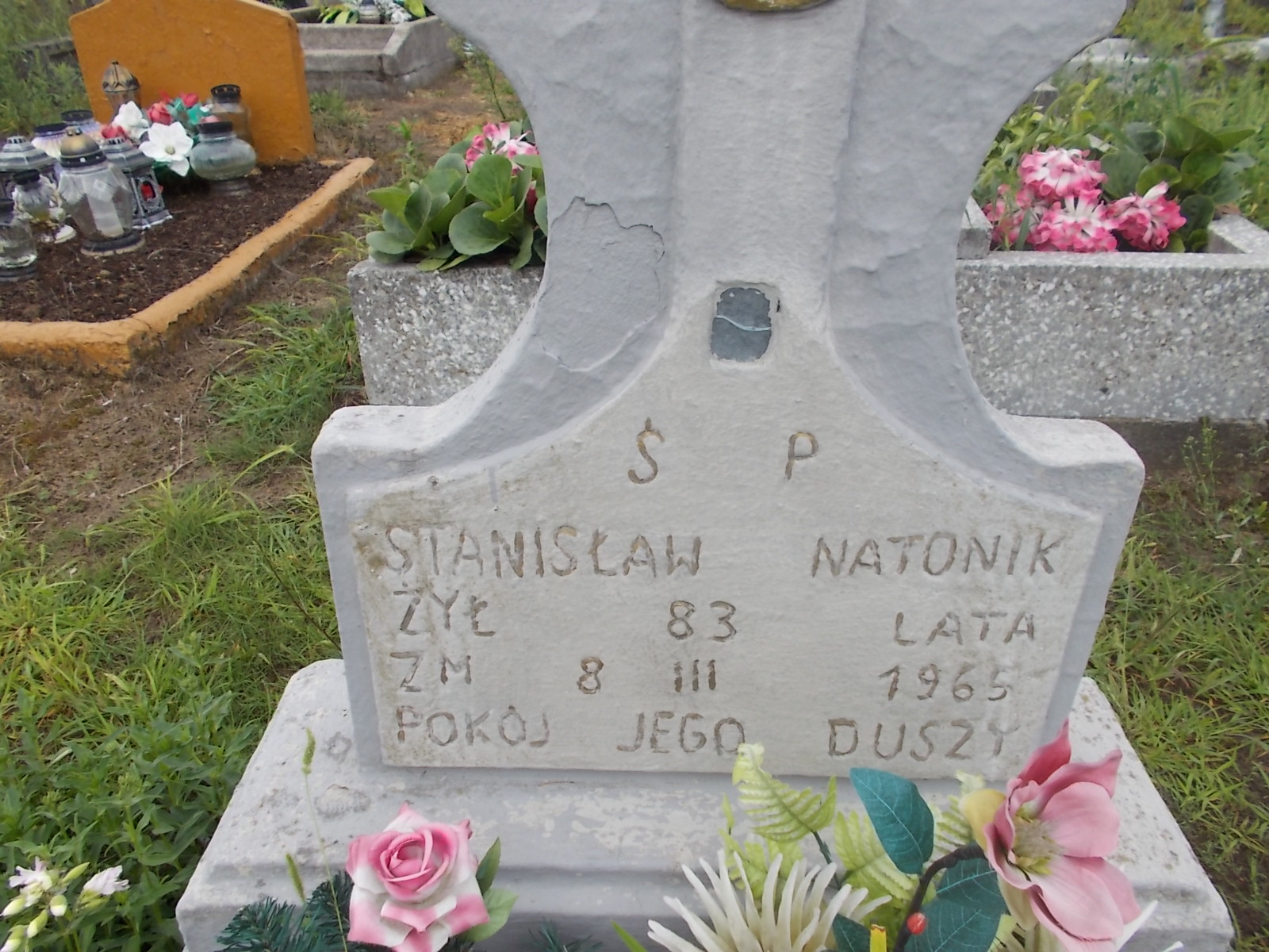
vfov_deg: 53.1
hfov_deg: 67.3
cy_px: 476
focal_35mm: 26
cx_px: 634
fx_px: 953
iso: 80
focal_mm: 4.6
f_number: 3.2
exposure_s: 1/400
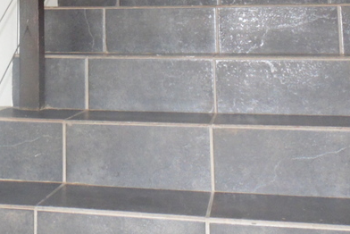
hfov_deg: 28.0
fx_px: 681
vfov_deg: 18.3
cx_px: 54
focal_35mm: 70
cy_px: -64
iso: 200
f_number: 3.1
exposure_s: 1/30
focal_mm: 4
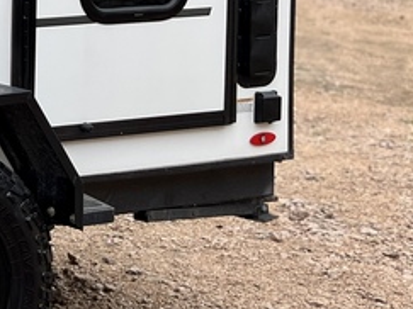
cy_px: -44
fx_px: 1276
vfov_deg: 13.5
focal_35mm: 107
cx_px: -418
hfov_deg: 14.9
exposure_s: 1/1776
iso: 50
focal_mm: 5.1
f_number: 1.6
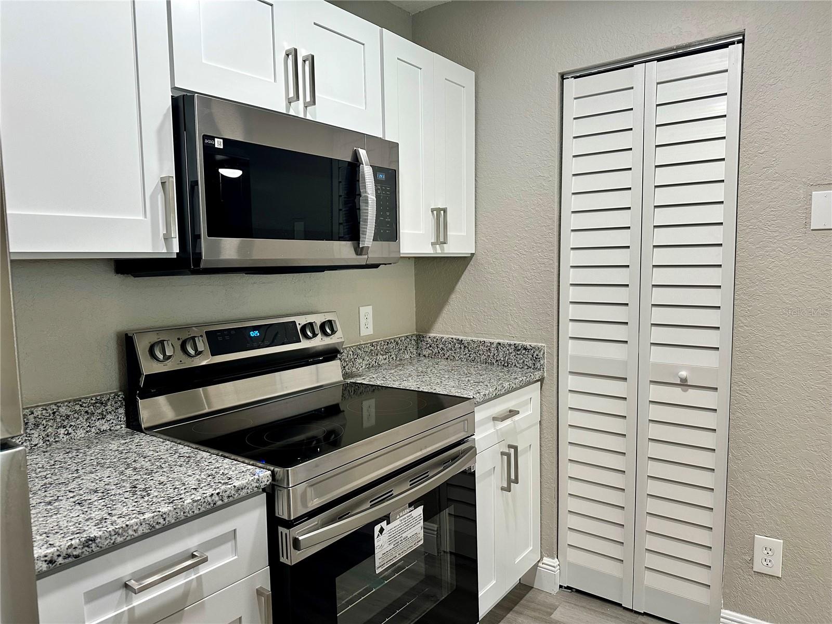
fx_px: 577
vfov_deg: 56.8
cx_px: 416
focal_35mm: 24
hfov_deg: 71.6
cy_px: 312
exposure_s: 1/120
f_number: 1.78
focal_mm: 6.86
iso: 200
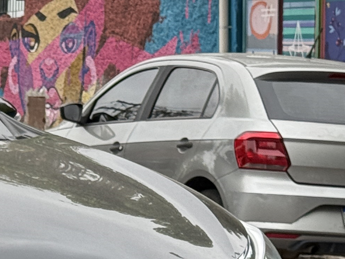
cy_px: 182
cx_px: -262
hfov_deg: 9.6
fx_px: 1964
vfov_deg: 7.5
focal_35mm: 197
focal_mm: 6.76
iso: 64
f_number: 1.78
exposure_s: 1/1085
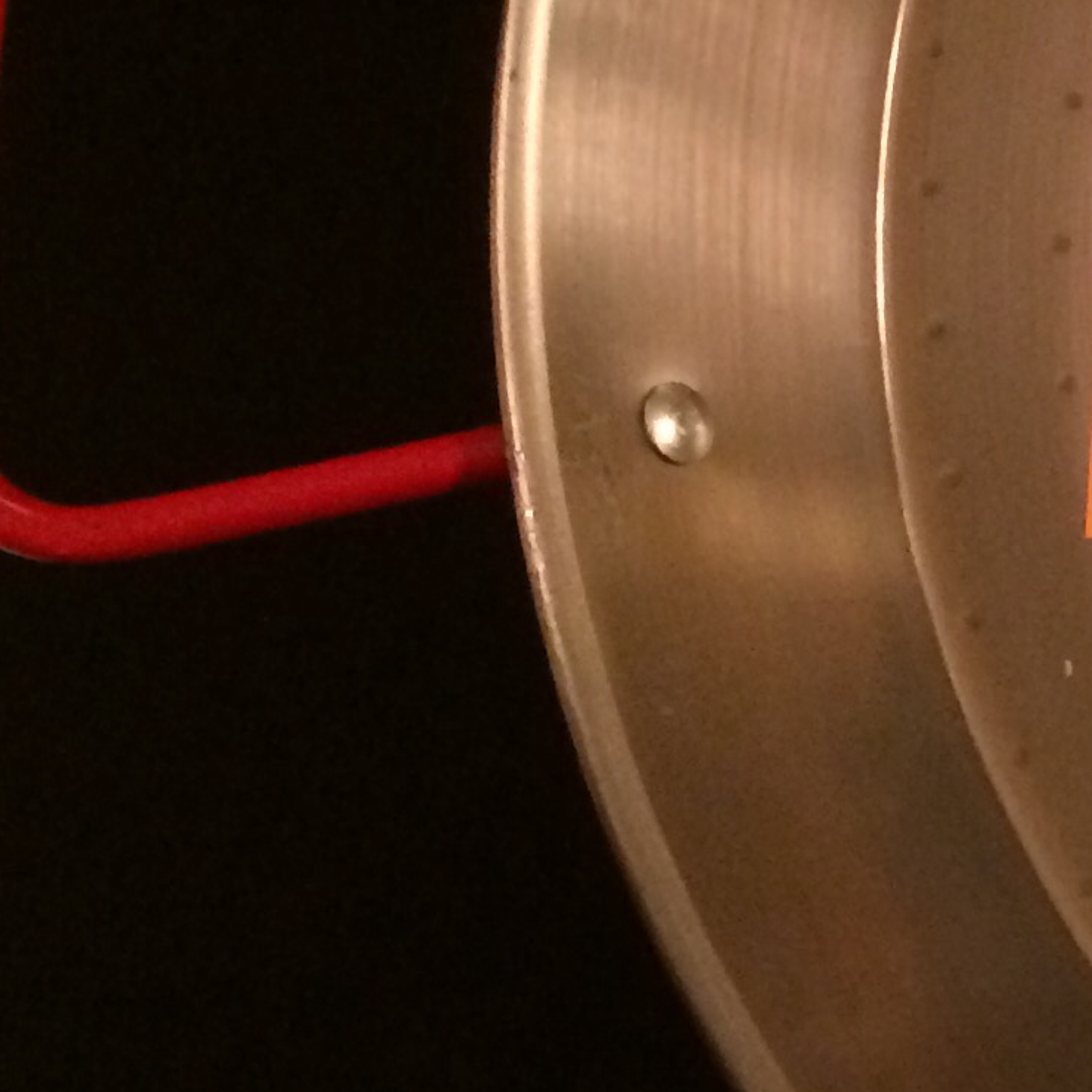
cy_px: 204
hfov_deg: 13.2
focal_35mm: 113
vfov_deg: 15.3
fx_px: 4033
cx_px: 2224
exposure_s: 1/15
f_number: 2.2
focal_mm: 4.15
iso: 320
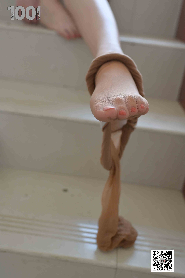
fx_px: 270
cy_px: 139
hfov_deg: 37.9
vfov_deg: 54.4
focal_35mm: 35
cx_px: 92
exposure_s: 1/400
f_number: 4
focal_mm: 35
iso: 640
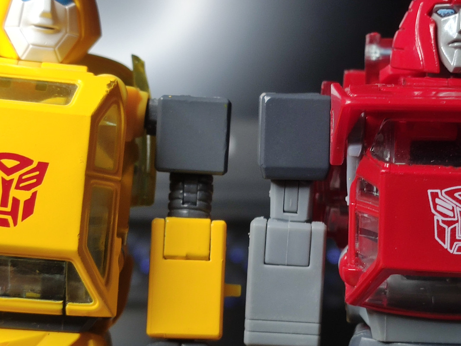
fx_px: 1105
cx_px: 230
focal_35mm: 83
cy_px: 173
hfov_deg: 23.6
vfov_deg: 17.8
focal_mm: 4.77
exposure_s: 1/33
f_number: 1.75
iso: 322
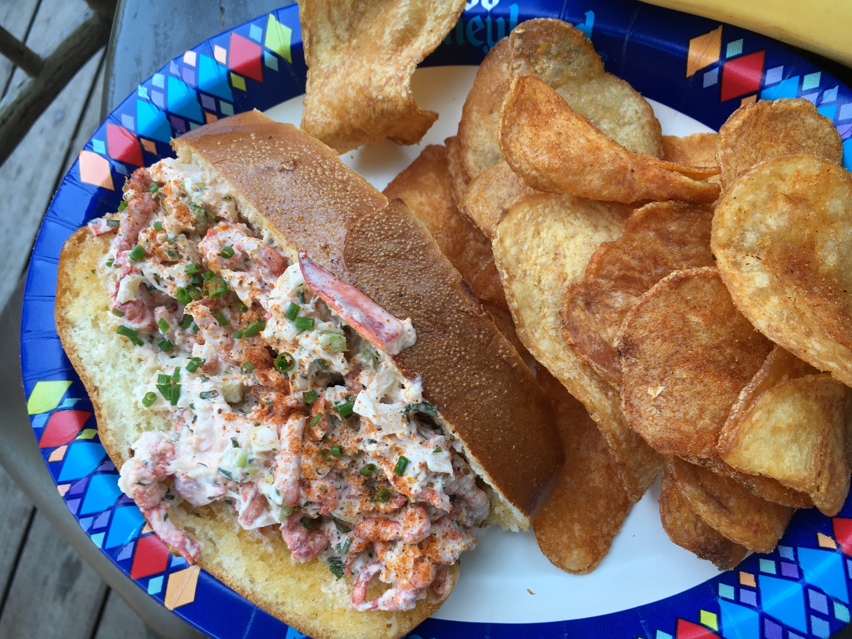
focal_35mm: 29
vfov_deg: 48.2
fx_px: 714
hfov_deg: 61.7
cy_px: 320
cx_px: 426
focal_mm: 4.15
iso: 25
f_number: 2.2
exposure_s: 1/60
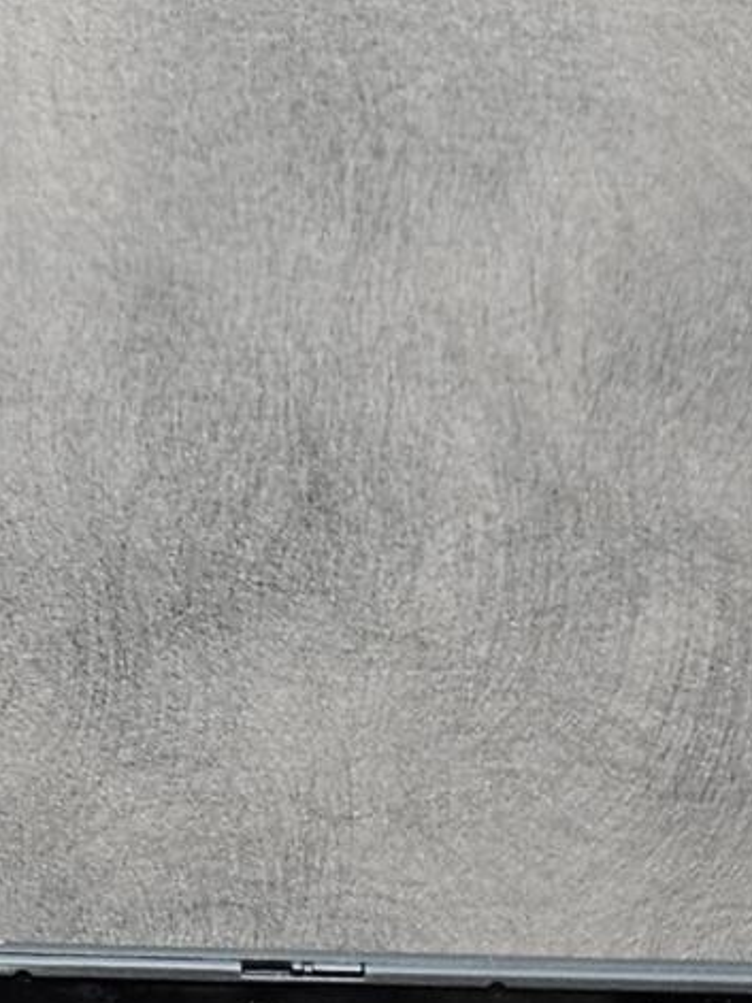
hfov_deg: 11.8
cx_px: 254
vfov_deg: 12.9
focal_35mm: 125
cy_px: 2225
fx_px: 3622
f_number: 1.8
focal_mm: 5.4
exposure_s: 1/100
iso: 200
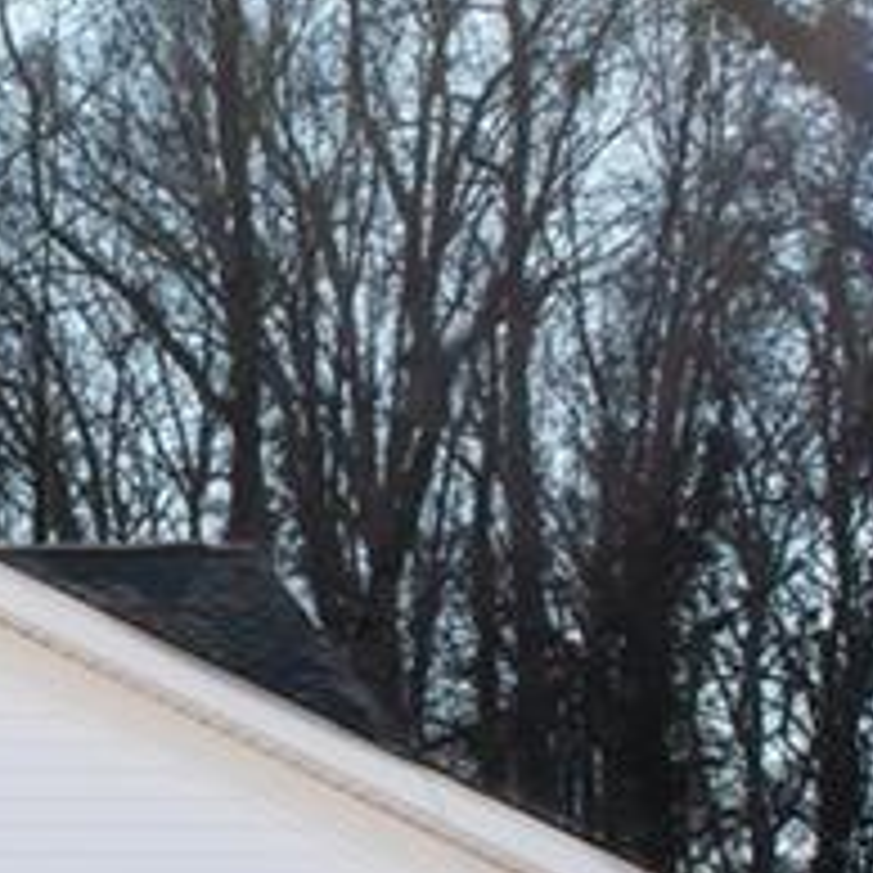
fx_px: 4480
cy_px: 927
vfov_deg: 11.0
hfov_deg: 10.2
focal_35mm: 157
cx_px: -922
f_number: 11
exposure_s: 1/160
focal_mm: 35
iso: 200
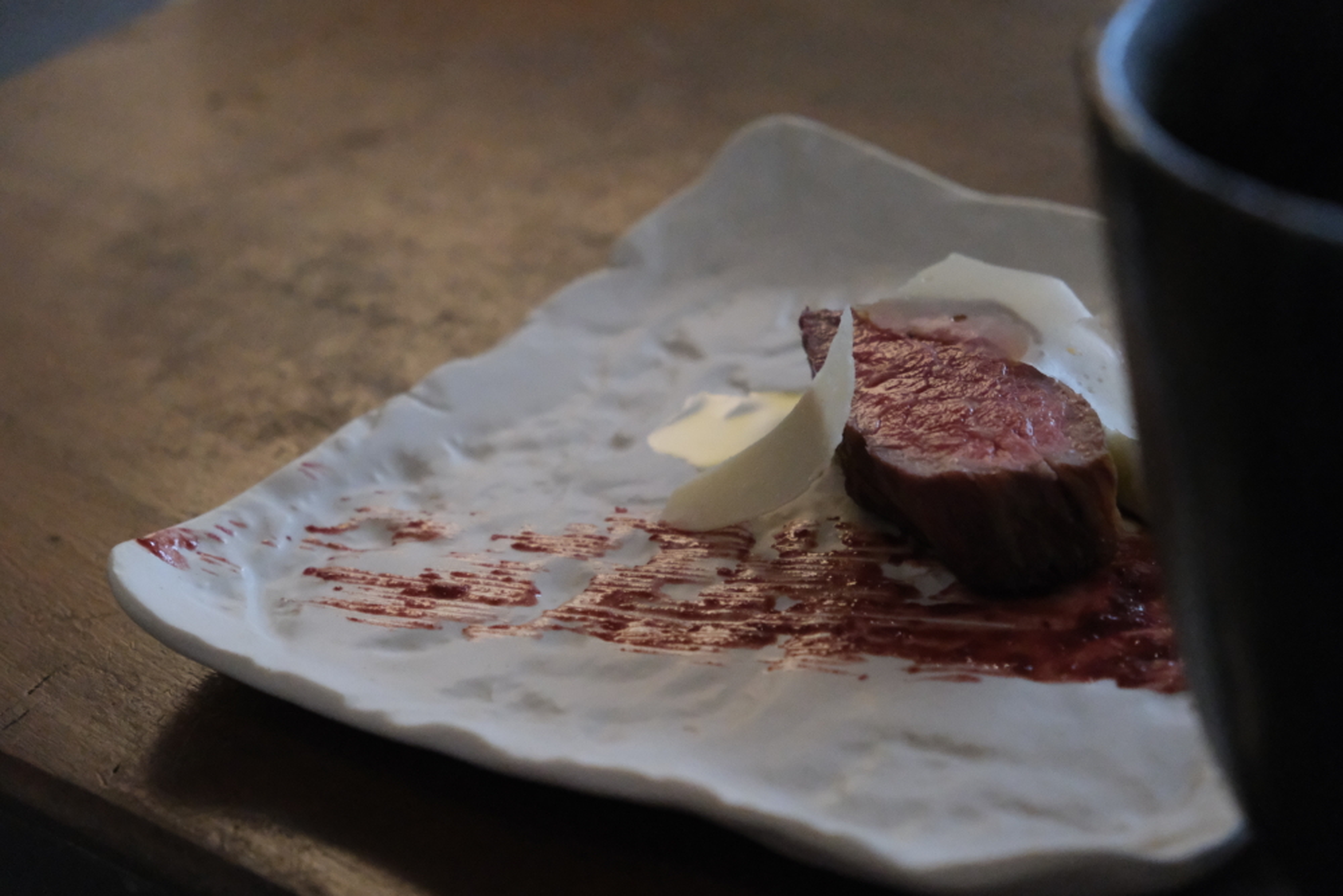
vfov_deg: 18.7
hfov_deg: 27.7
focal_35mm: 73
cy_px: 448
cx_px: 672
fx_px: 2724
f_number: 4
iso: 12800
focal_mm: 48.4
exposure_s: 1/150
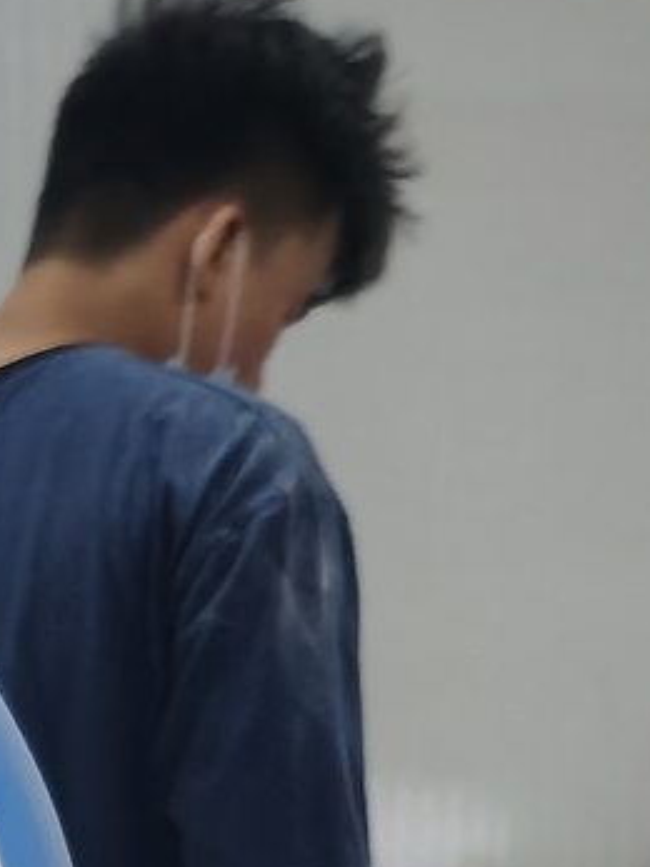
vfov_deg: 12.7
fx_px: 3332
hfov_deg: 10.2
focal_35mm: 133
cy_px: 1815
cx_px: -715
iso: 100
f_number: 1.6
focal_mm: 5.56
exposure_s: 1/50
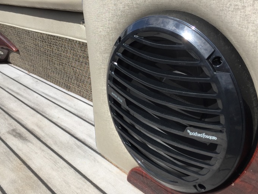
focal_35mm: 38
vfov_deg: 37.7
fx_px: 283
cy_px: 106
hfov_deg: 48.7
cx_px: 104
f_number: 2.2
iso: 32
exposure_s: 1/1980
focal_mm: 4.15
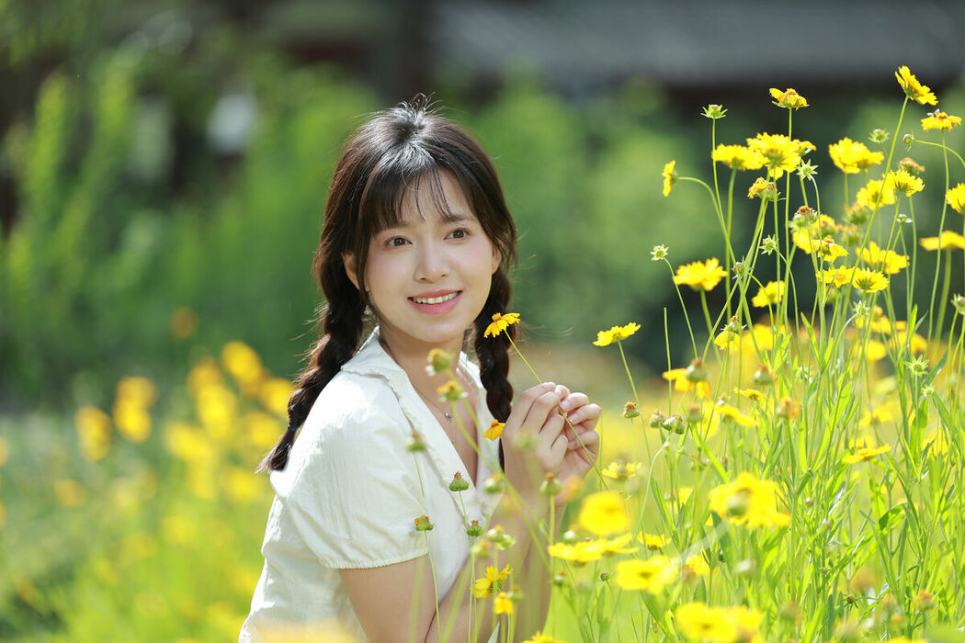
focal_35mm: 168
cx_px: 482
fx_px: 4503
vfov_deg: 8.2
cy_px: 322
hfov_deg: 12.2
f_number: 2.8
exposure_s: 1/500
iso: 100
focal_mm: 168
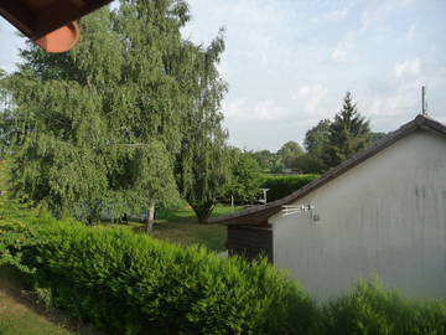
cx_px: 223
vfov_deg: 49.7
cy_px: 168
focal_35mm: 28
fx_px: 361
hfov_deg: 63.4
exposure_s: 1/500
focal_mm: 4.7
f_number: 3.3
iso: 160
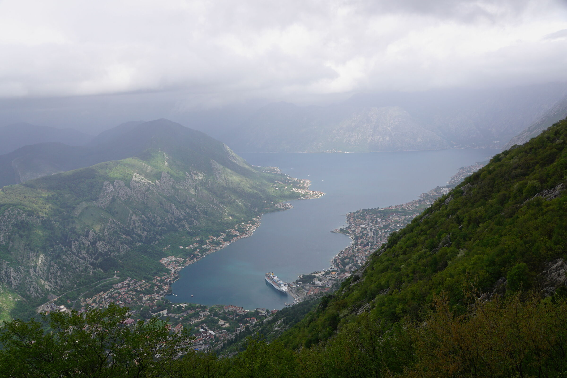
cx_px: 284
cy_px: 189
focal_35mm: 36
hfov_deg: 53.1
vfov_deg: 36.9
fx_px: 567
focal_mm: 24
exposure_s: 1/125
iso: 100
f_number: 9
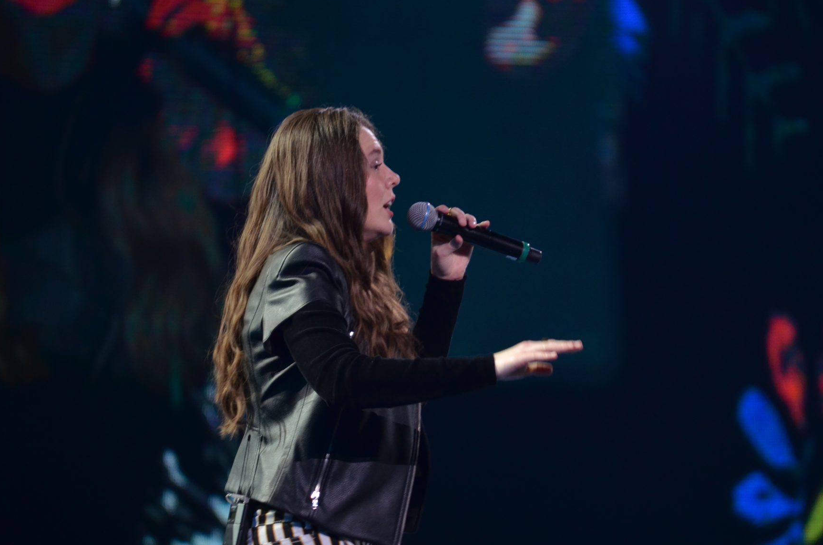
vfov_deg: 3.8
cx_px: 418
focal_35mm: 356
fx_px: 8121
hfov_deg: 5.8
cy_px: 293
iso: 800
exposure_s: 1/125
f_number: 5.6
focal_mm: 200
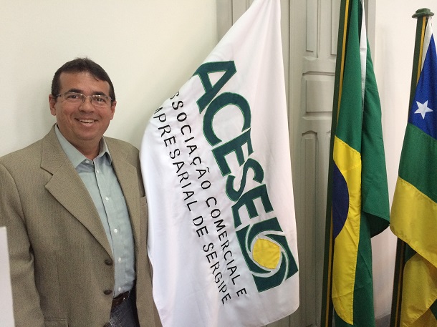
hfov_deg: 61.7
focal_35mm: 29
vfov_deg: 48.2
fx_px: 366
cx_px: 218
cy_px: 164
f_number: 2.2
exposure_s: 1/30
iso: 160
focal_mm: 4.15
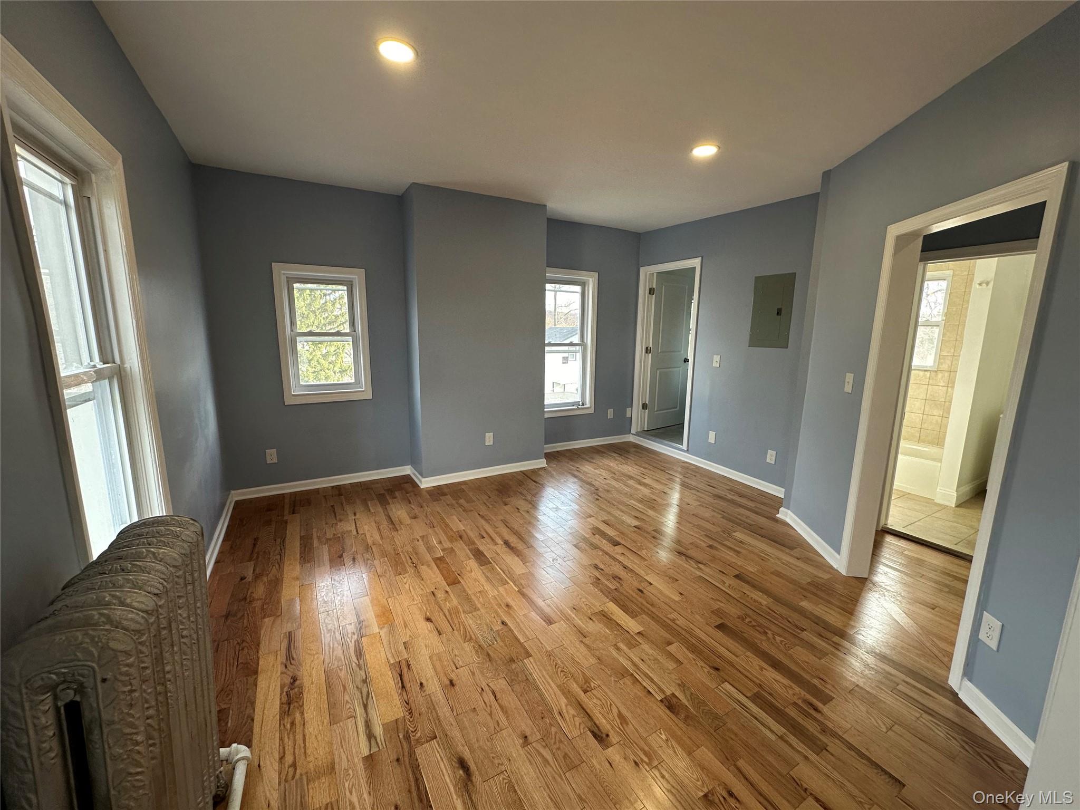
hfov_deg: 102.1
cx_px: 540
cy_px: 405
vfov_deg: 85.7
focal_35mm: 14
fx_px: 437
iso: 125
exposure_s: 1/120
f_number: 2.2
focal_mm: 2.22
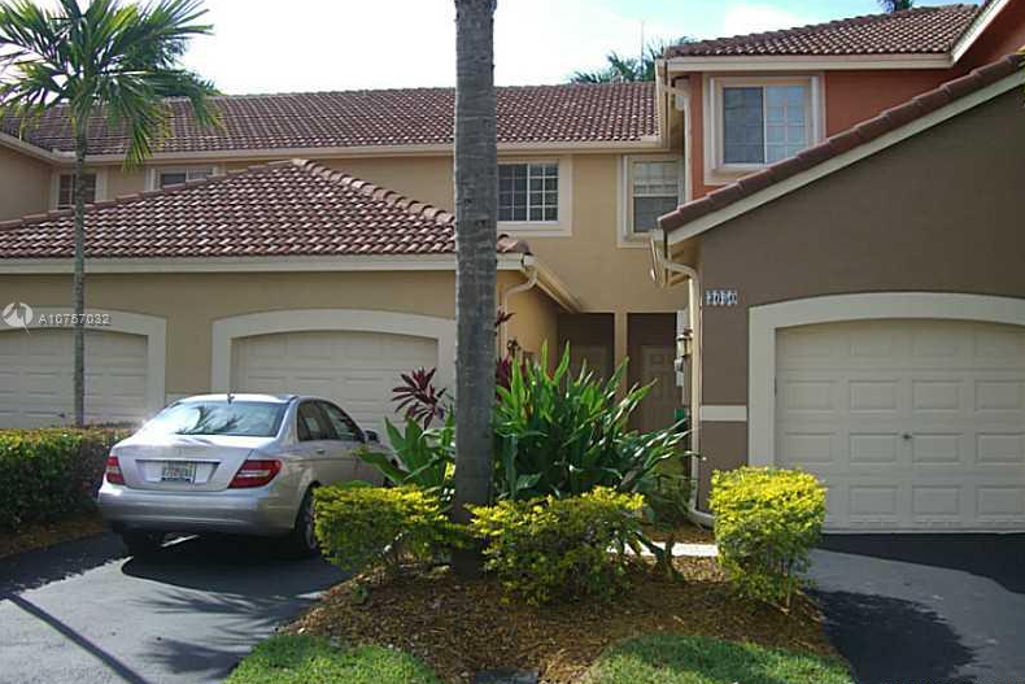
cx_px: 518
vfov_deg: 33.4
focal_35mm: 40
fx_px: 1139
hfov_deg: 48.4
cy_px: 319
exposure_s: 1/200
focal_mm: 7.9
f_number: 5.6
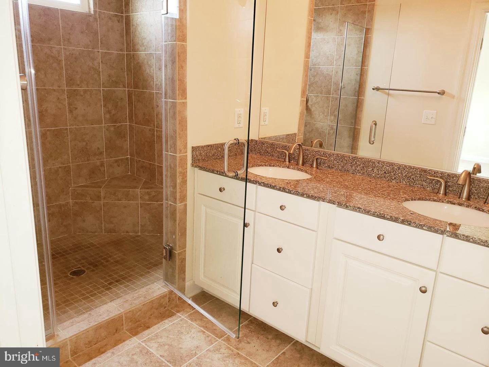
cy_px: 184
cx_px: 244
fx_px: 367
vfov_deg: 53.1
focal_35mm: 26
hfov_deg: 67.3
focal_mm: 4.3
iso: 125
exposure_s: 1/24
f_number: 2.4
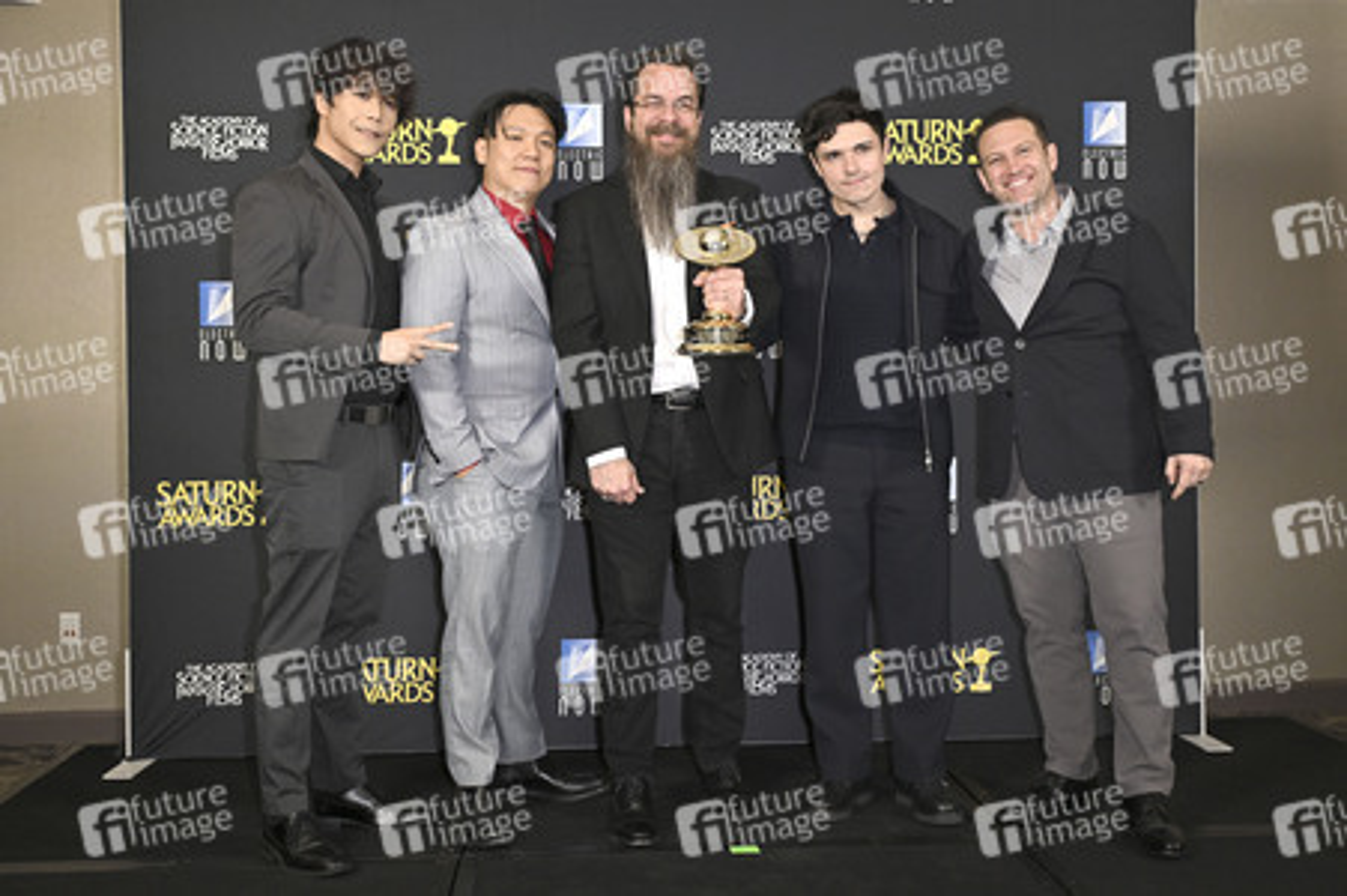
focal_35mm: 35
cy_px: 448
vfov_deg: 37.8
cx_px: 674
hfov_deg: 54.5
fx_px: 1309
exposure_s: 1/320
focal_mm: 35
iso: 2000
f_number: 5
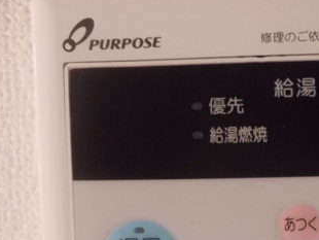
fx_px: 590
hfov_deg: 29.8
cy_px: 194
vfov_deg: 22.6
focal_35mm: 64
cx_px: 234
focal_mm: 5.5
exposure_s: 1/60
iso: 400
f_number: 2.9
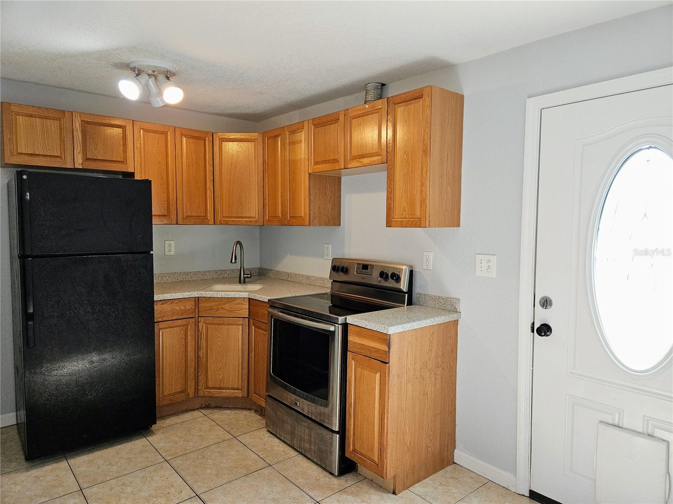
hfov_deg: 73.9
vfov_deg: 58.9
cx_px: 336
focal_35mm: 23
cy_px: 252
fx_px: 447
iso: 64
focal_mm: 5.4
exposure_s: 1/60
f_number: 1.8
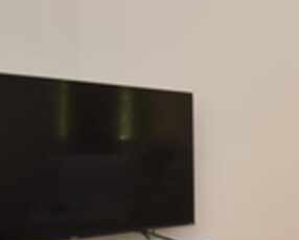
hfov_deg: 22.0
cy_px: 188
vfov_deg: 23.9
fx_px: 558
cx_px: 502
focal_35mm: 63
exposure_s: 1/80
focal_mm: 10
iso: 800
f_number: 4.5
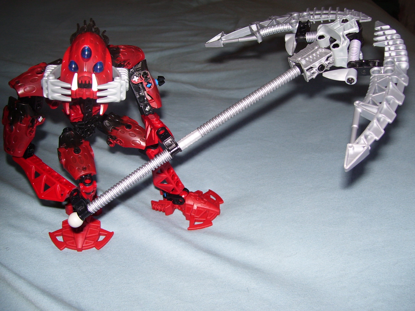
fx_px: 432
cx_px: 208
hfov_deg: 51.4
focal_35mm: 36
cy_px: 156
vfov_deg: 39.7
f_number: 2.7
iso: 80
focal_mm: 6
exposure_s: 1/60
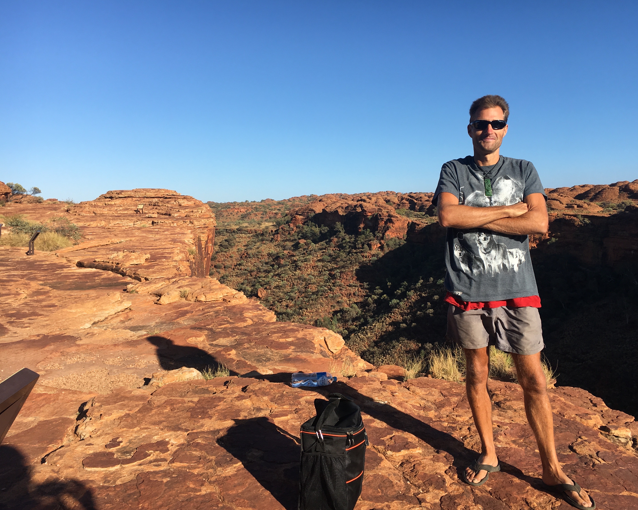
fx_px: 585
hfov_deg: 57.1
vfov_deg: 47.1
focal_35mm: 31
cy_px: 252
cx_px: 347
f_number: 2.2
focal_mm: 4.15
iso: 25
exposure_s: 1/1603
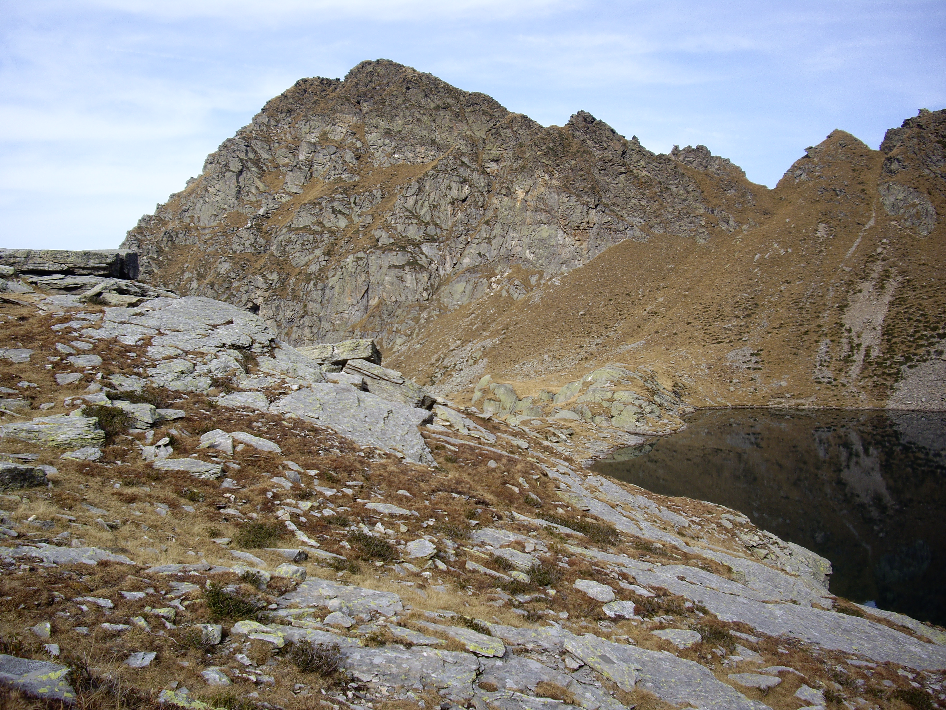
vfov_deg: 37.7
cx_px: 473
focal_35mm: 38
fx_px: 1038
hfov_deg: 49.0
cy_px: 355
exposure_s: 1/80
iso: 64
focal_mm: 7.9
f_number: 8
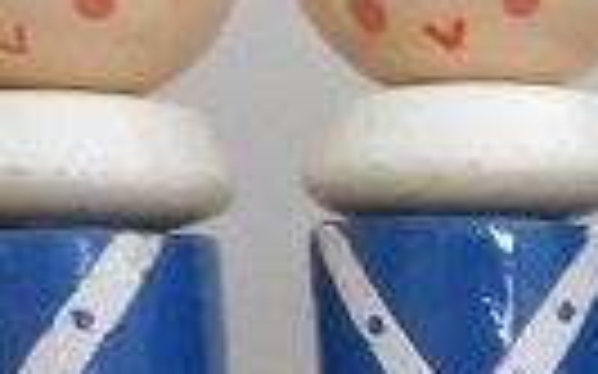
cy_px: 795
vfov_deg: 7.0
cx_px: 1124
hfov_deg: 10.9
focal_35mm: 179
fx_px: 2916
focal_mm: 4.3
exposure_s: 1/20
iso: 400
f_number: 3.3
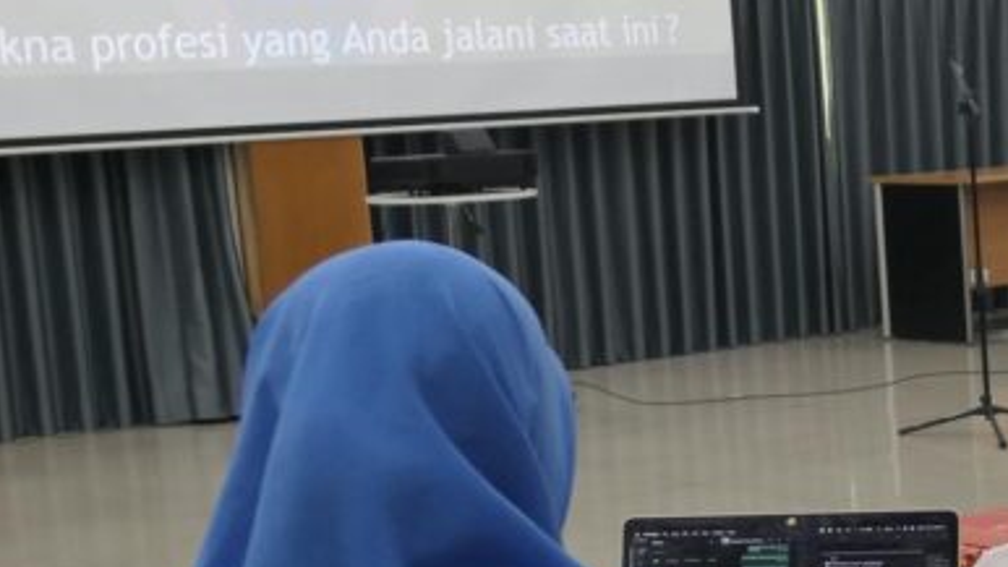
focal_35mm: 100
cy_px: 532
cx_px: 1248
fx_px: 2672
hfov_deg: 19.9
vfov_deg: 12.0
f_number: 2.8
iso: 500
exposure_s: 1/80
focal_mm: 13
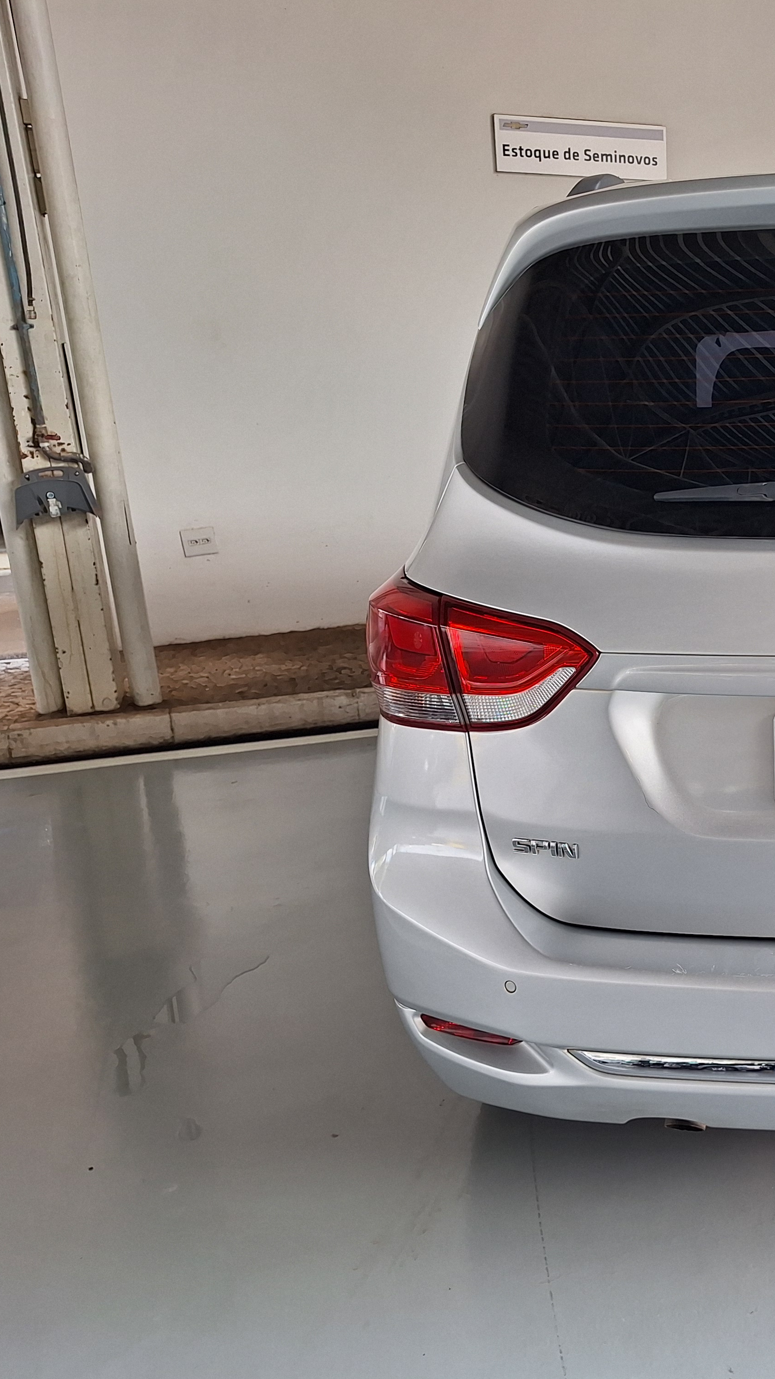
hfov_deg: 31.7
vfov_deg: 58.0
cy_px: 683
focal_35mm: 34
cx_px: 798
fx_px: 1242
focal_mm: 5.54
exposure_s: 1/213
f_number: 1.8
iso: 40
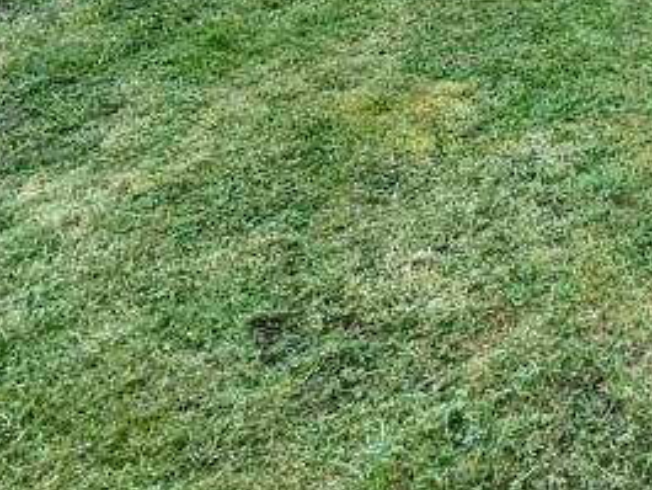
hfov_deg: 30.0
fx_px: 1018
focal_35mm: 54
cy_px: -190
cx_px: 795
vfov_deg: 23.2
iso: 64
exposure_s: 1/349
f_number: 2.2
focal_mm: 2.22
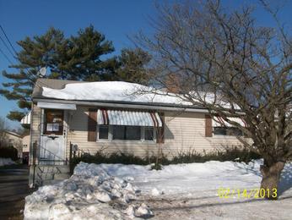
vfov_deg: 41.8
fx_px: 287
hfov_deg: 53.9
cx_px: 146
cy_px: 110
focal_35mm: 34
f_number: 5.5
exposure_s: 1/554
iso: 64
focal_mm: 5.7
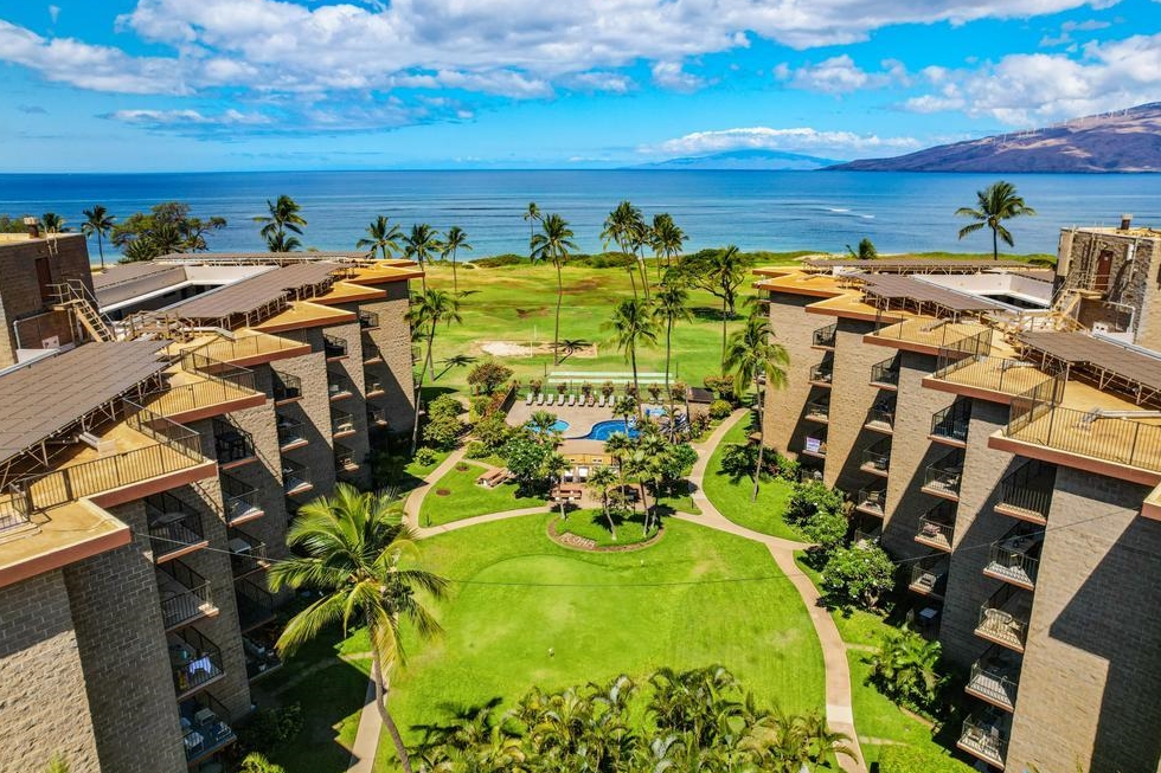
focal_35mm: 23
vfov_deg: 55.1
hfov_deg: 76.1
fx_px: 742
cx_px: 573
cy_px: 371
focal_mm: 8.38
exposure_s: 1/350
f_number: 2.8
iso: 110
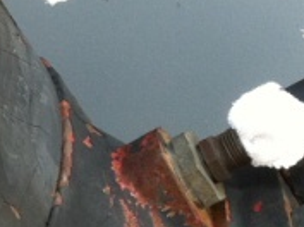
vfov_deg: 7.3
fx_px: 1779
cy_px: 233
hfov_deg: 9.7
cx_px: -14
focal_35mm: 203
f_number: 2.8
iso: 80
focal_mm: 3.85
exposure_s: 1/142
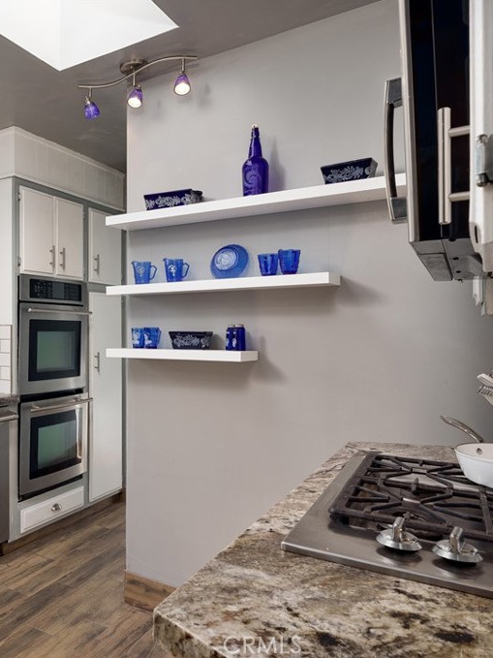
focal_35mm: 29
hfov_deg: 44.3
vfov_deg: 61.7
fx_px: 551
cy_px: 329
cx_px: 58
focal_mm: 20
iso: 400
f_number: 11
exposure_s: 1/160
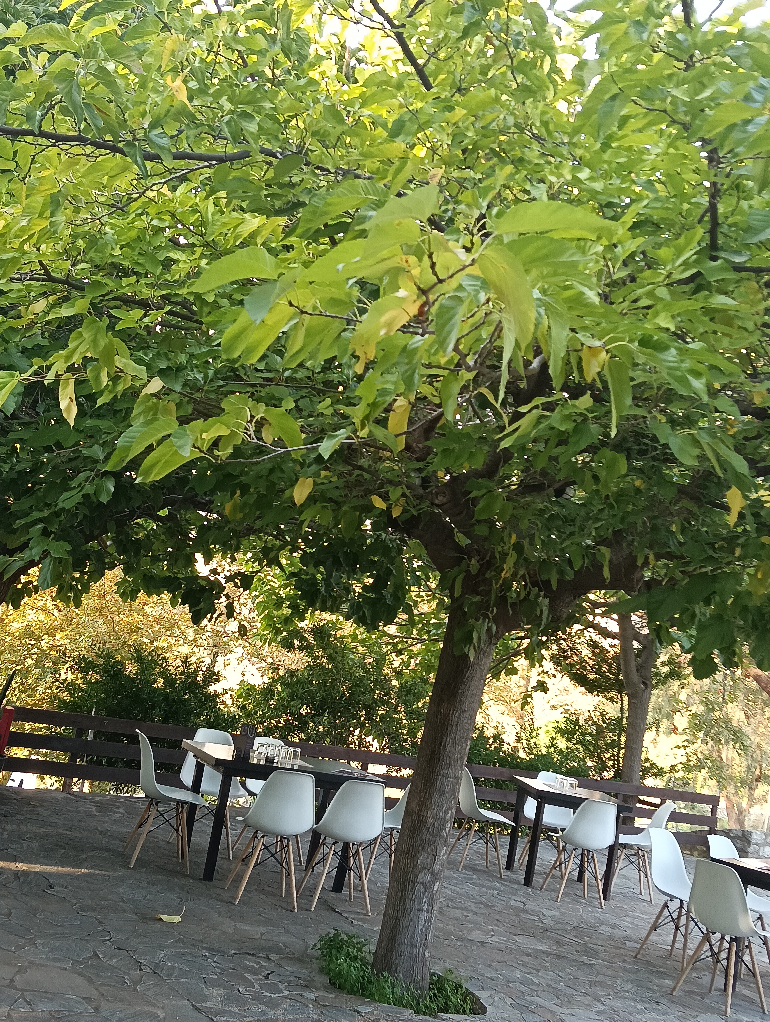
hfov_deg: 34.4
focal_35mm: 42
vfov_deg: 44.7
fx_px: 1243
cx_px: 385
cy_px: 511
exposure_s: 1/33.3
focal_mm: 3.98
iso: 100
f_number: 1.8
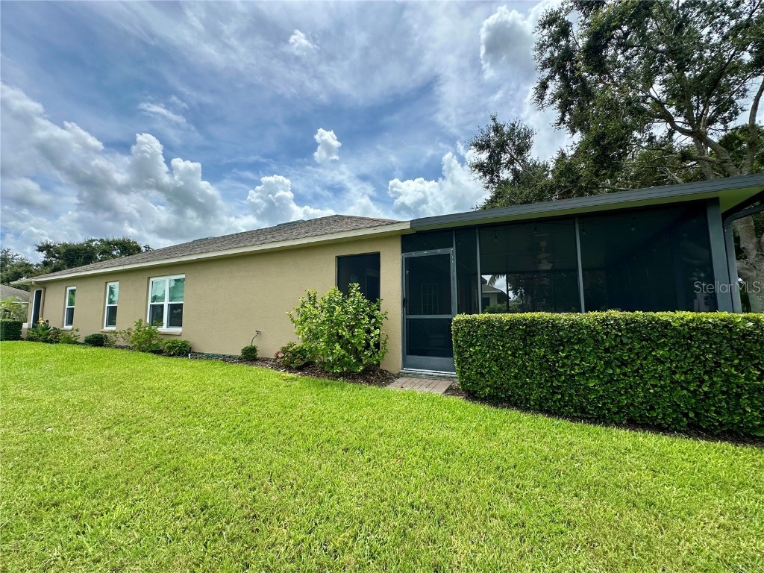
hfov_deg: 102.1
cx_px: 382
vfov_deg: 85.7
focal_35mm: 14
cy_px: 286
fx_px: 309
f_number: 2.2
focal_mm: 2.22
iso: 40
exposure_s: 1/2304
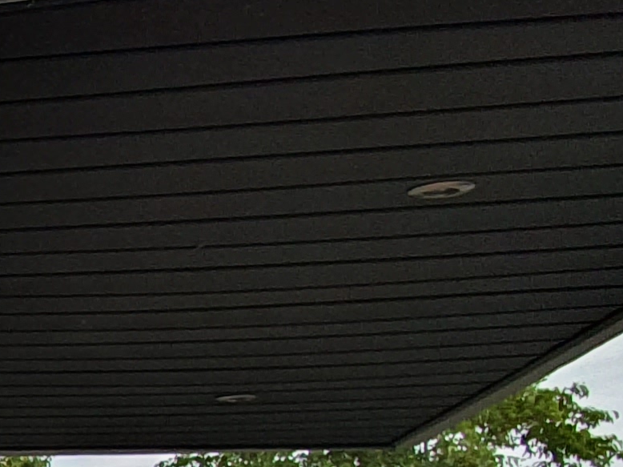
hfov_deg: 15.0
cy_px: 817
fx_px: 1385
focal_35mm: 77
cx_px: -870
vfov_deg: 16.3
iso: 50
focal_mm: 1.8
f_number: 2.2
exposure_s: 1/896
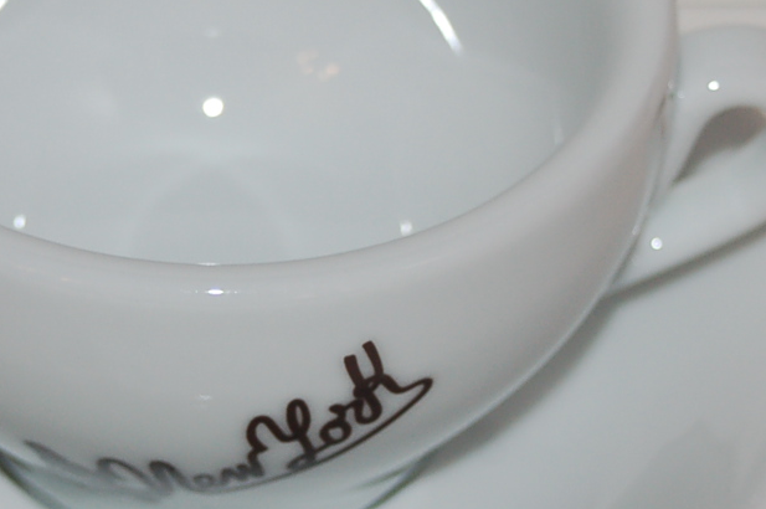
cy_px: 259
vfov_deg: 5.0
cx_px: 250
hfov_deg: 7.5
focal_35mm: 274
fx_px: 5828
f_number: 5.6
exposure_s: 1/60
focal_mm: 75
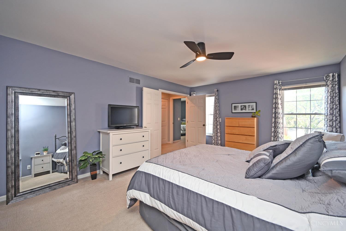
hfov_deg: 104.3
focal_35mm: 14
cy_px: 116
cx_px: 173
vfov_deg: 81.2
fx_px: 135
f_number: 4
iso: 250
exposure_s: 1/60
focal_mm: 14
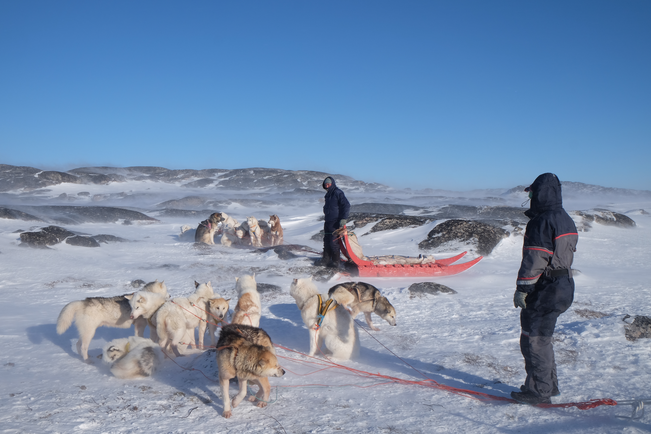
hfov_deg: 58.7
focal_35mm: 32
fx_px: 579
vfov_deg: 41.1
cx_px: 326
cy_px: 217
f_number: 11
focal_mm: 21.4
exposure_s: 1/350
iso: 200
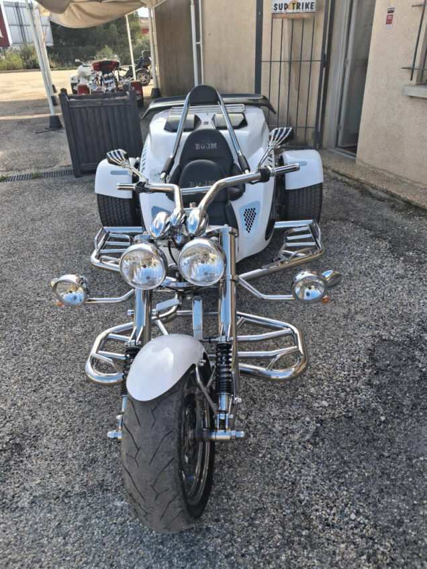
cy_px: 284
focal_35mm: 27
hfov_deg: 51.4
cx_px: 214
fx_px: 444
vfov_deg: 65.3
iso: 20
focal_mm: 4
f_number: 1.8
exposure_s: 1/162
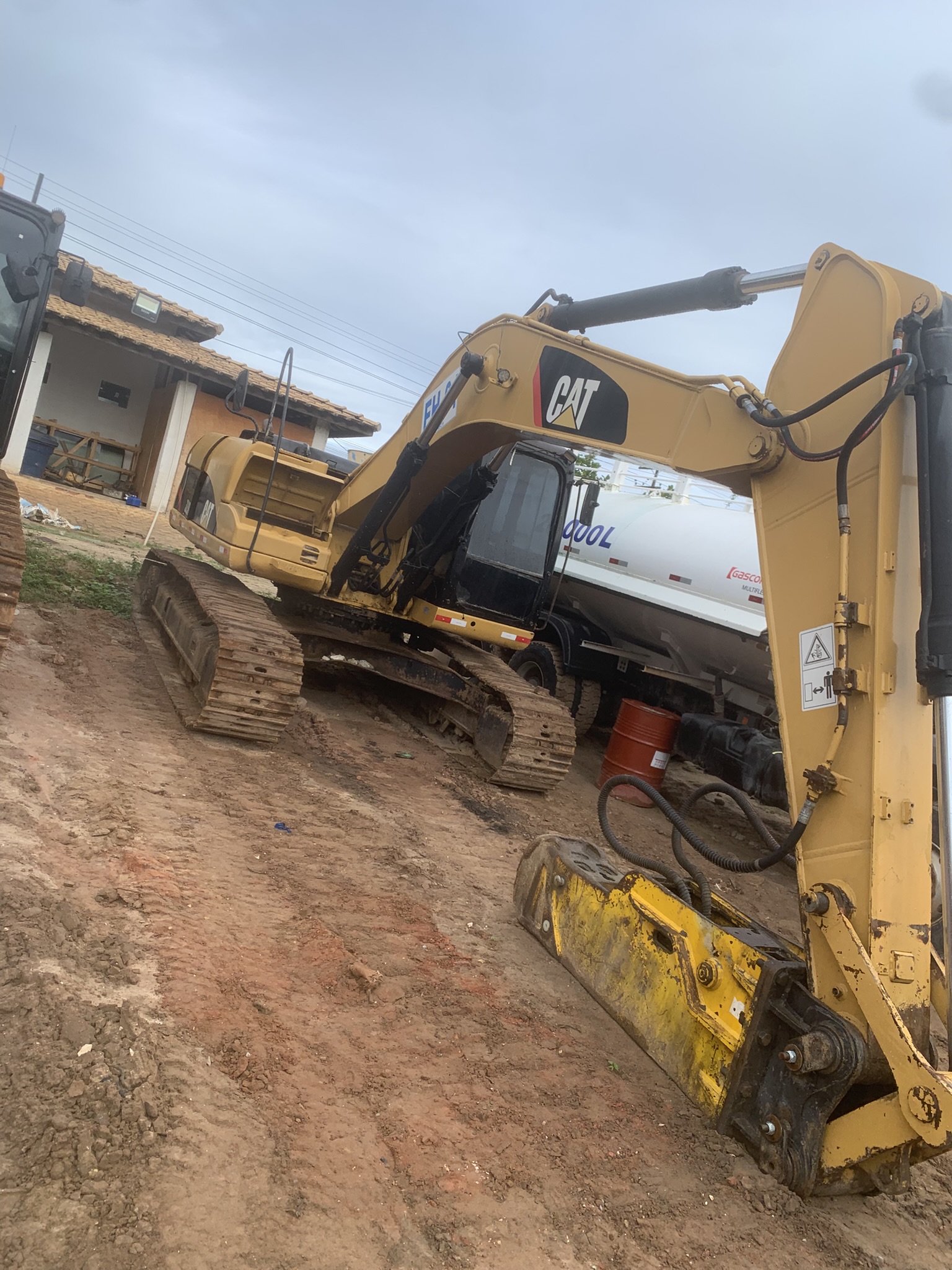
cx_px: 476
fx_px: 953
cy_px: 635
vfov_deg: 67.3
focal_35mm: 26
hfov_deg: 53.1
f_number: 1.8
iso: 25
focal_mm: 4.25
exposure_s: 1/911
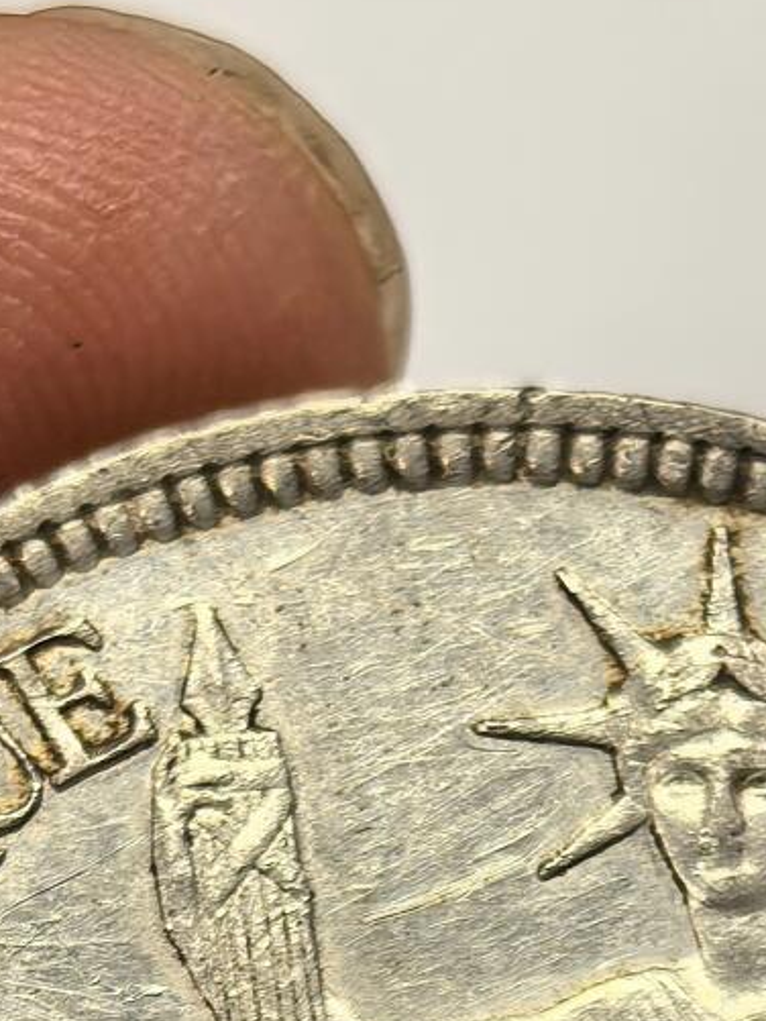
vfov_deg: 9.8
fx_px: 5721
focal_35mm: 194
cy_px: 1641
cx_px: 513
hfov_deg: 7.7
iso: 160
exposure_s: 1/100
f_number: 2
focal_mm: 6.98
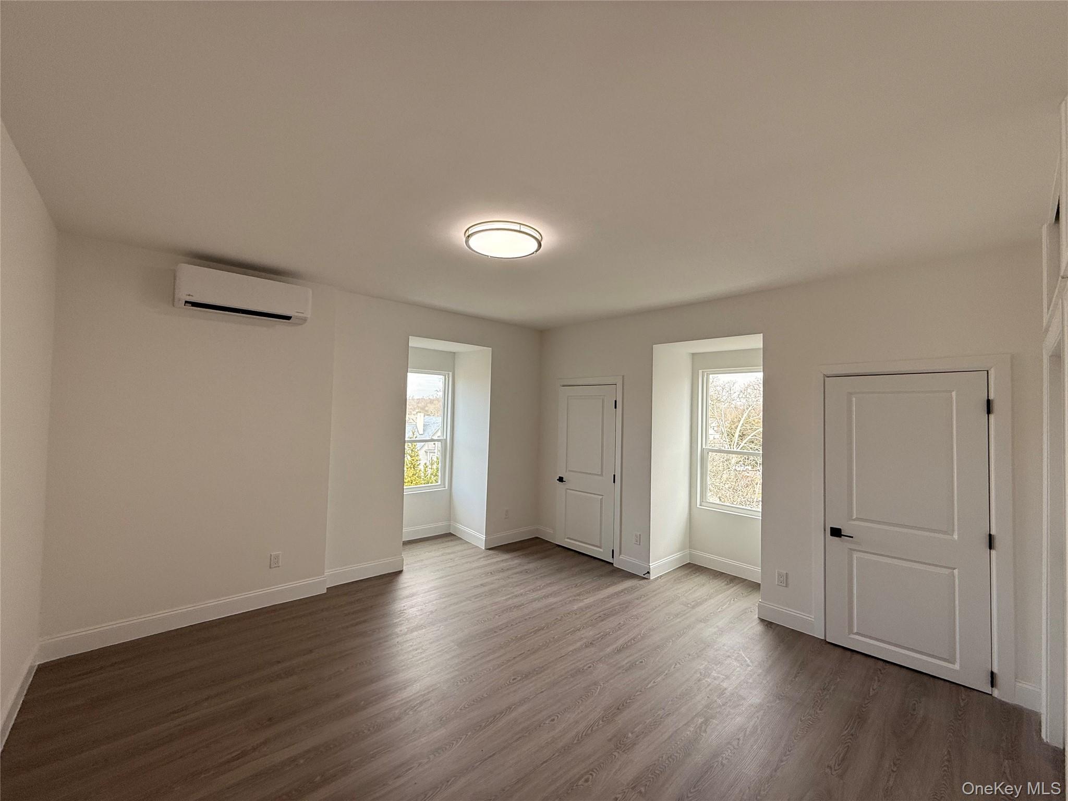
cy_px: 400
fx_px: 432
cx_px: 534
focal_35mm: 14
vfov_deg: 85.7
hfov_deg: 102.1
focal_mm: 2.22
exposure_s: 1/161
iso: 64
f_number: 2.2
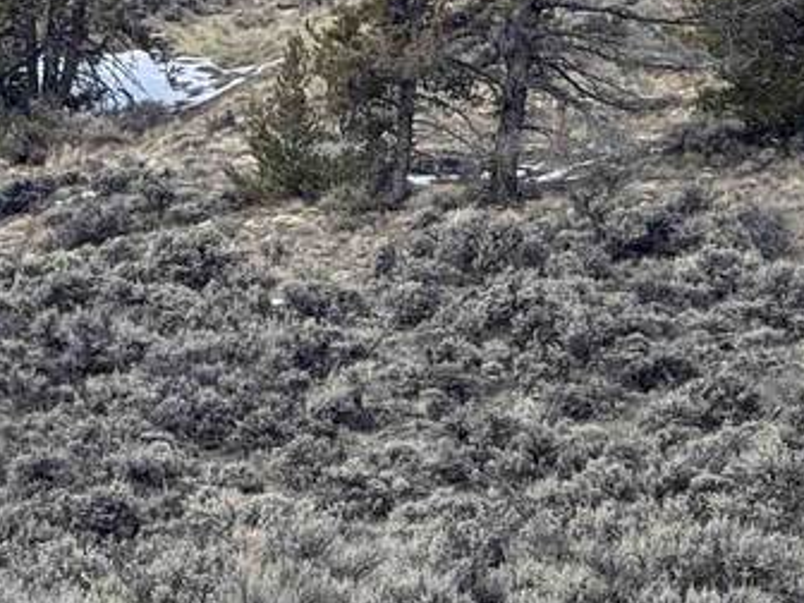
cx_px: -199
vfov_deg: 5.1
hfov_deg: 6.7
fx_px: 6805
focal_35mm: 293
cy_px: 191
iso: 25
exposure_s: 1/669
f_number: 2.8
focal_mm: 9
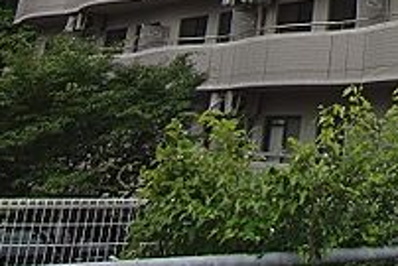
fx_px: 874
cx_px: 549
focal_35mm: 79
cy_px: -185
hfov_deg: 22.3
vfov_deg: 15.3
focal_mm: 4.3
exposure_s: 1/125
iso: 100
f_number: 3.2
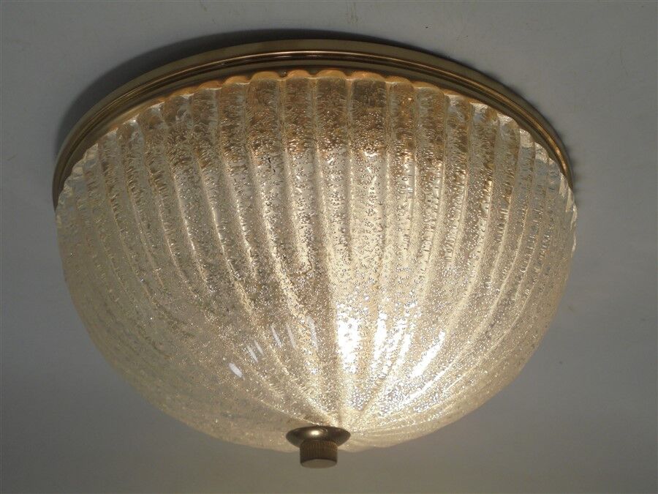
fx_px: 722
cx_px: 329
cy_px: 247
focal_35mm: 38
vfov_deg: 37.7
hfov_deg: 49.0
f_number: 4.2
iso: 100
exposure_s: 1/400
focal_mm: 6.9
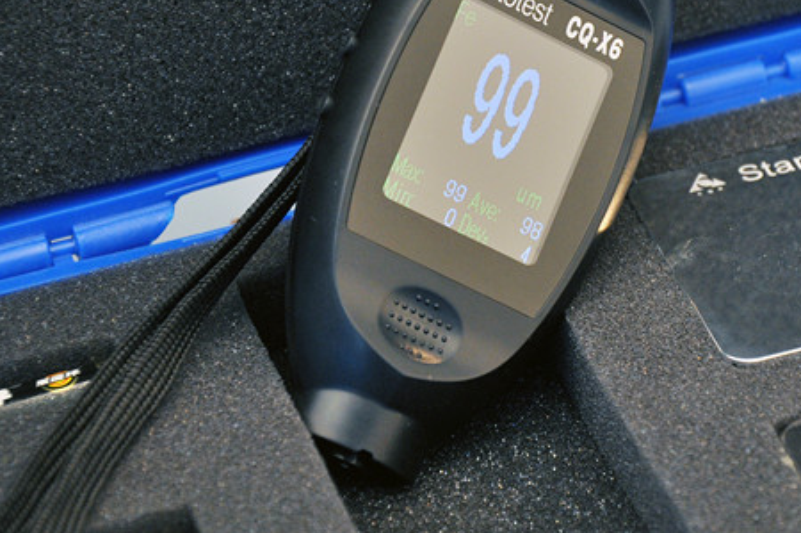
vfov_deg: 6.9
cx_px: 555
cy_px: 138
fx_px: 4443
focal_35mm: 200
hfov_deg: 10.3
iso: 640
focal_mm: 75
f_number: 5.3
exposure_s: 1/25
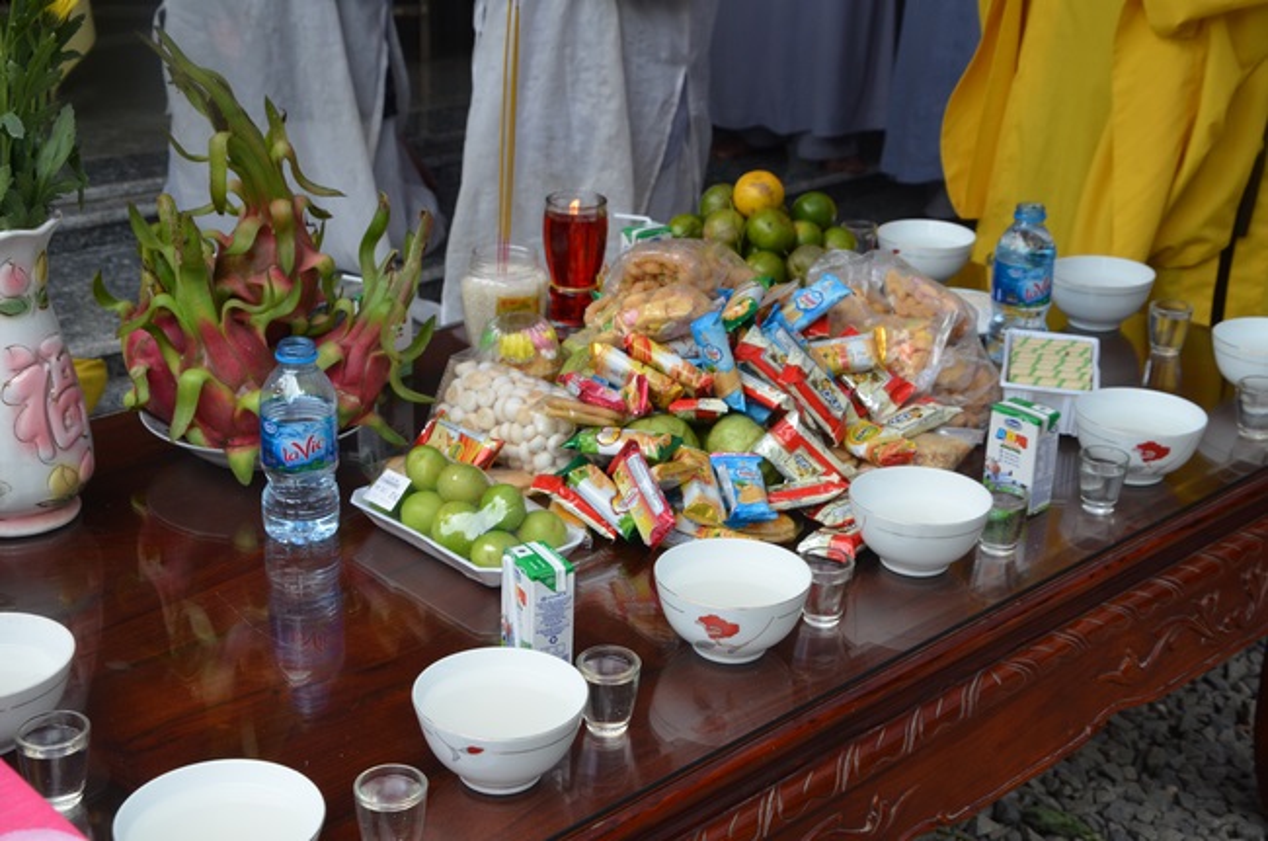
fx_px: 1846
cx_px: 634
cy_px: 420
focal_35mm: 52
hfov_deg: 37.9
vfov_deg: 25.7
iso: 640
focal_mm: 35
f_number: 10
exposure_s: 1/400
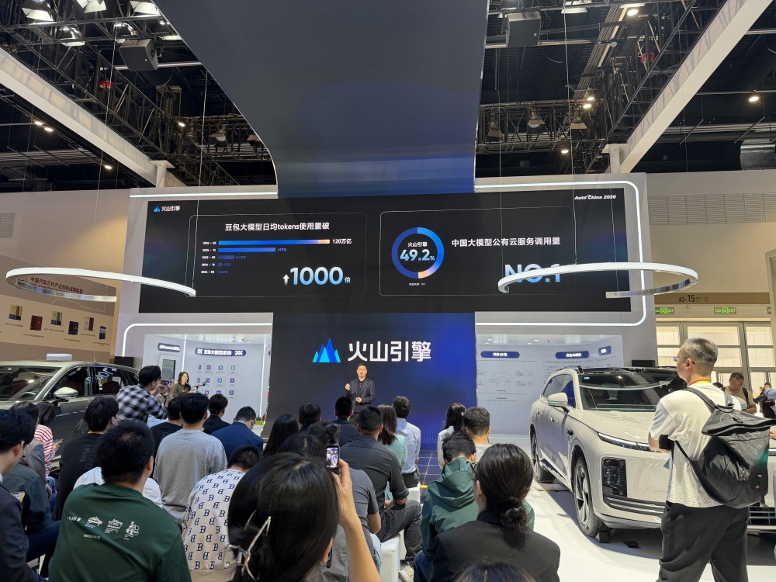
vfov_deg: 56.8
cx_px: 388
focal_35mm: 24
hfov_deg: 71.6
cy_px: 291
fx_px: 538
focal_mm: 6.76
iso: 160
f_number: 1.78
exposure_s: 1/162
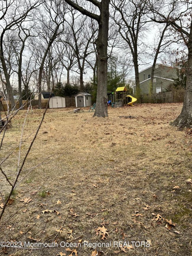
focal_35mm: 26
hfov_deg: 53.1
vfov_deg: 67.3
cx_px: 96
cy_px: 128
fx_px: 192
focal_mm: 5.7
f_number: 1.5
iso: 50
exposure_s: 1/476
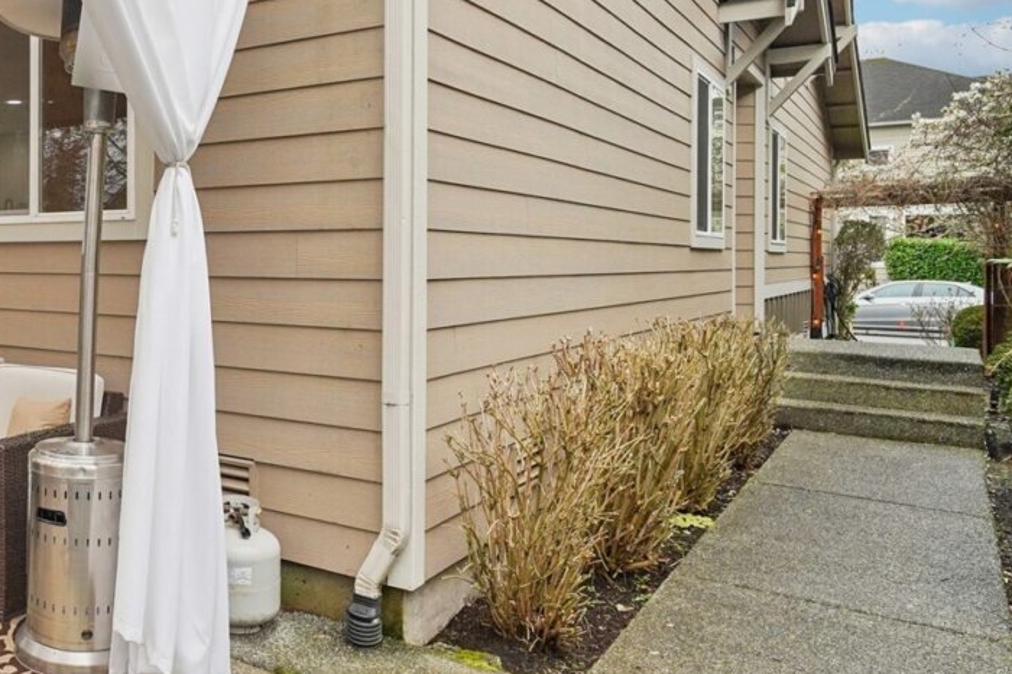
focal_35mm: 32
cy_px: 300
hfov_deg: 49.2
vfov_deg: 41.0
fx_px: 899
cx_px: 23
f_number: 8
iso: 1600
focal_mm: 16
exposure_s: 1/160
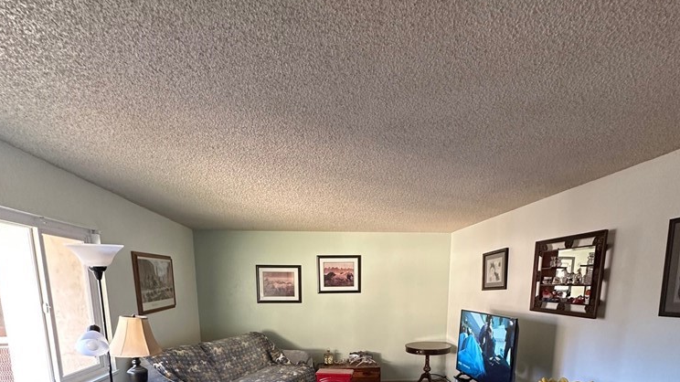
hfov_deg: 83.9
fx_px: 379
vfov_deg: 47.3
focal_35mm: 21
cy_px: 354
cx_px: 345
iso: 320
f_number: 2.2
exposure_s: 1/53
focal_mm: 2.22
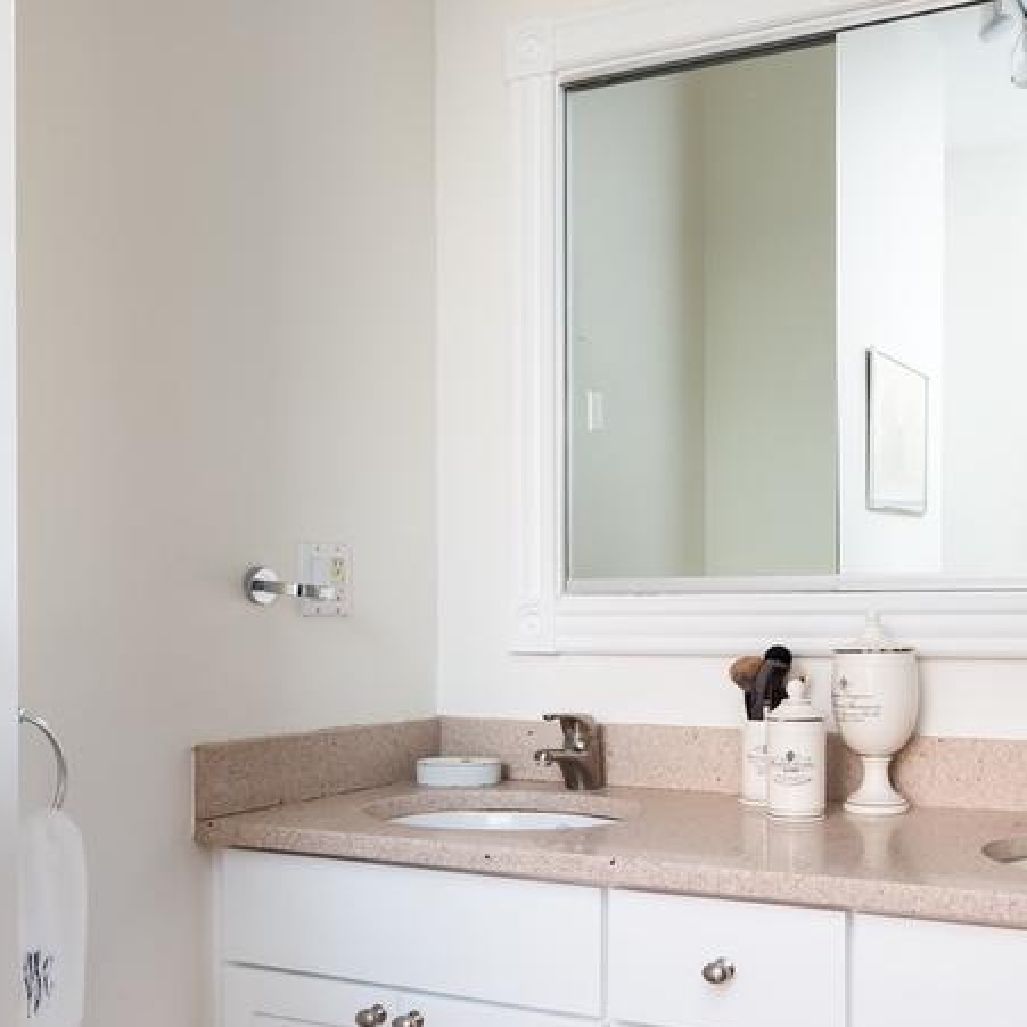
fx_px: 1276
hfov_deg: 43.4
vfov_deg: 43.6
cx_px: 665
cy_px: 615
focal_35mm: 38
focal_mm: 14
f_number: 13
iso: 800
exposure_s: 1/160
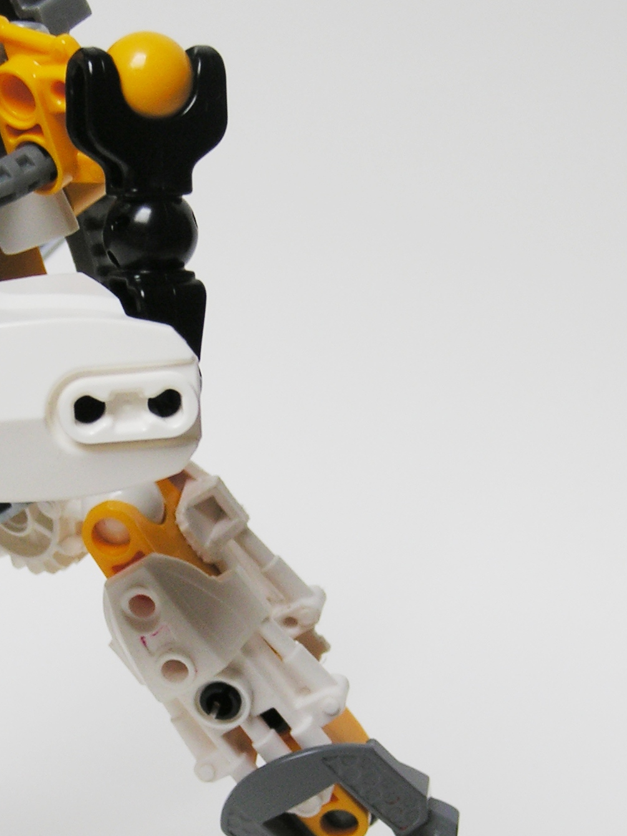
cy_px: 519
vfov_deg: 20.6
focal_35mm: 95
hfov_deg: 15.5
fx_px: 2294
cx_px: 126
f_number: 3.2
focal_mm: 10
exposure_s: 1/7.3
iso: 50
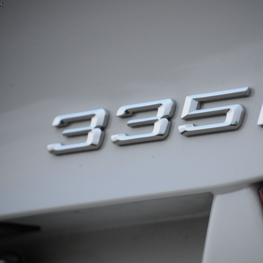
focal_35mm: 202
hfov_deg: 8.7
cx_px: 166
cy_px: 132
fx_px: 1733
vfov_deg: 8.7
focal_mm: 105
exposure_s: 1/250
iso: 1000
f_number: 4.5
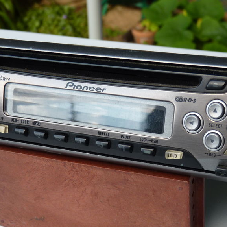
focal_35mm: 75
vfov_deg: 23.0
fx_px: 556
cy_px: 131
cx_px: 130
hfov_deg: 23.0
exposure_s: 1/125
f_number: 3.6
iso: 80
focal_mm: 8.7
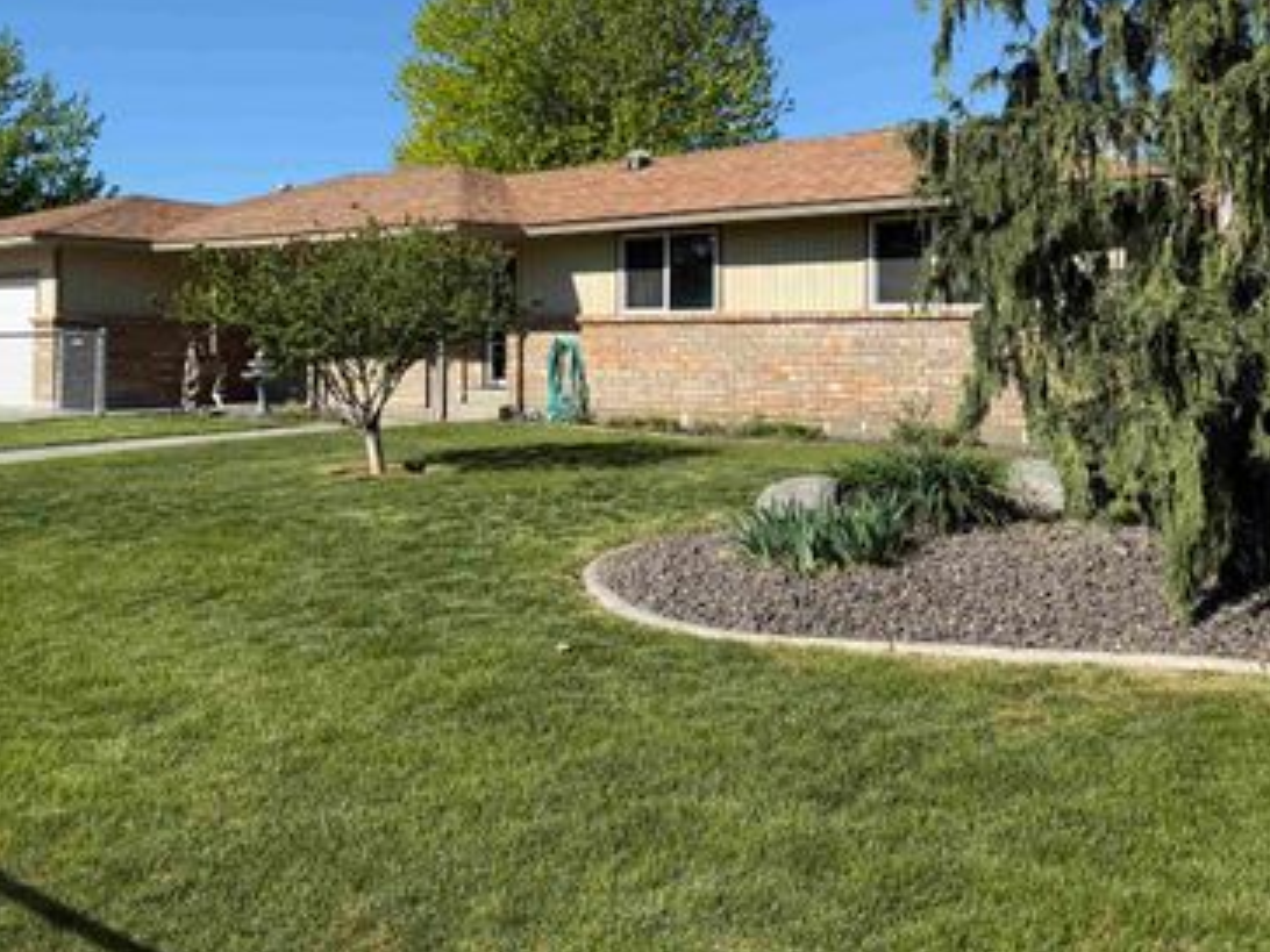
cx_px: 583
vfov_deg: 42.3
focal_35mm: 33
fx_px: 1211
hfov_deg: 55.3
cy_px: 309
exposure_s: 1/4167
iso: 80
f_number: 1.78
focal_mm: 6.76
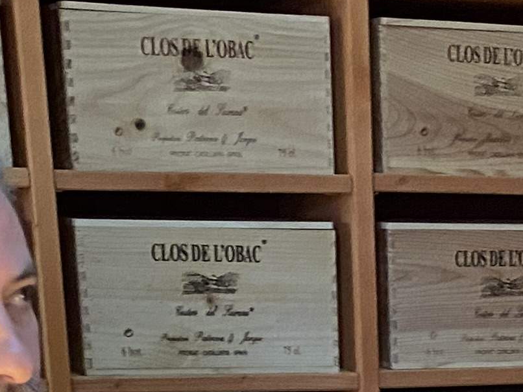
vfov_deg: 10.0
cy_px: 930
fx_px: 1965
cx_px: 639
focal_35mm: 130
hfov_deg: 14.6
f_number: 1.8
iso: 200
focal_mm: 4.25
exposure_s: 1/50
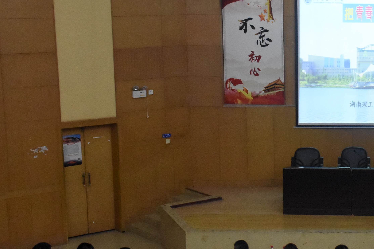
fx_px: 946
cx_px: 372
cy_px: 128
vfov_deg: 15.0
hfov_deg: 21.6
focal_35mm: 91
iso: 6400
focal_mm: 30
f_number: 8
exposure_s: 1/50
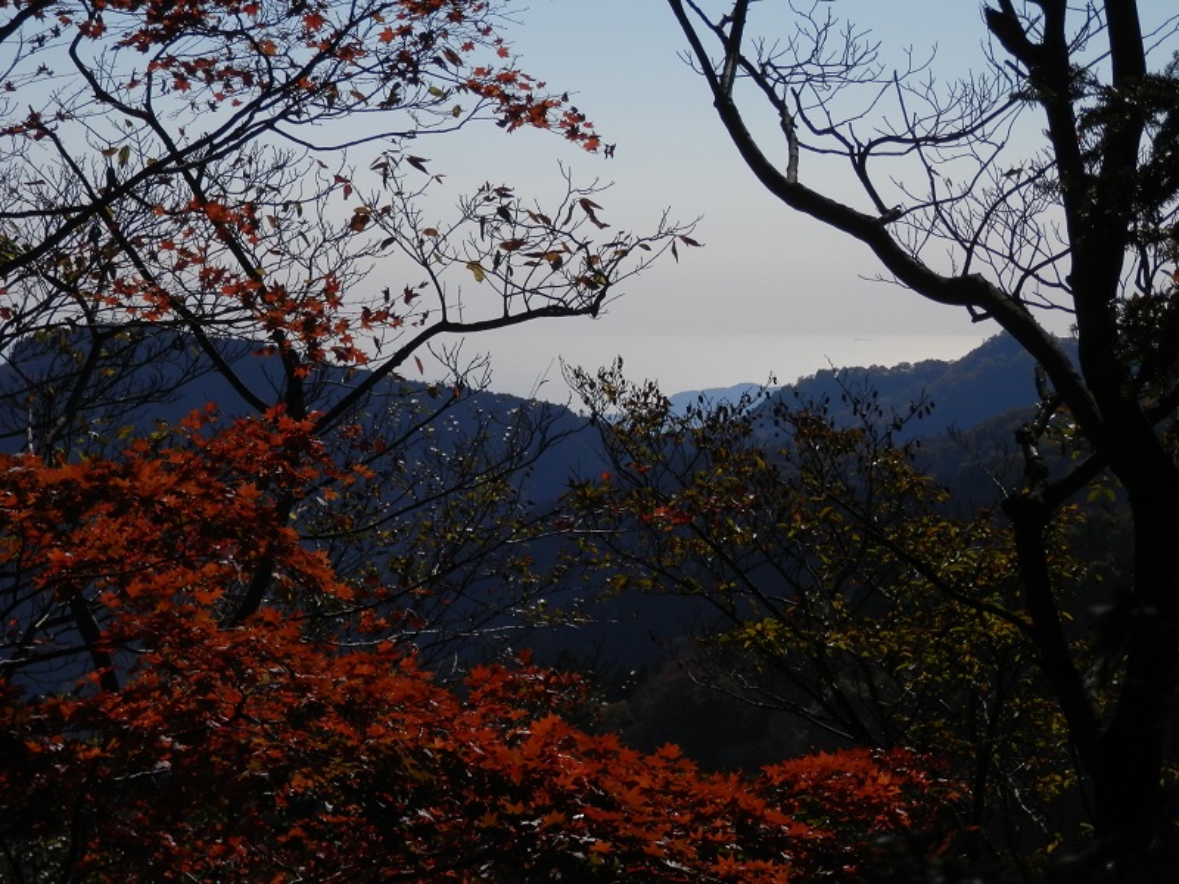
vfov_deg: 12.8
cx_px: 590
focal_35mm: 116
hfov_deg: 17.0
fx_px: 3951
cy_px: 442
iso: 80
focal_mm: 20.9
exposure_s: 1/200
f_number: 14.6
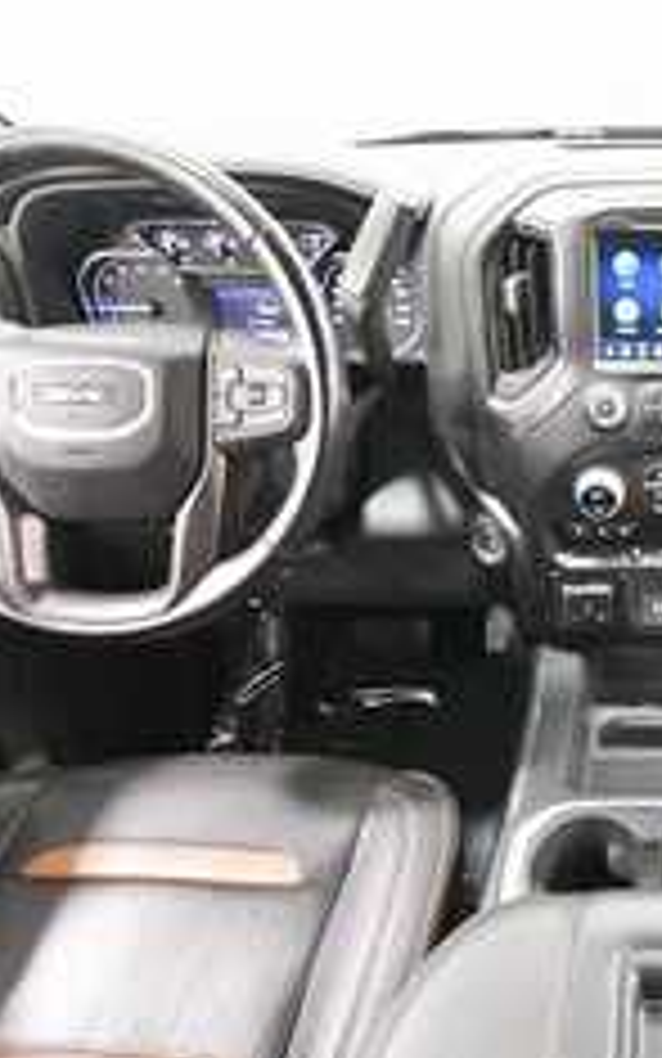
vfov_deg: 70.4
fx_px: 750
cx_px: 680
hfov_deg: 40.8
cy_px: 538
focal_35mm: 26
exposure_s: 1/60
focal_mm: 10
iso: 6400
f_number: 4.5
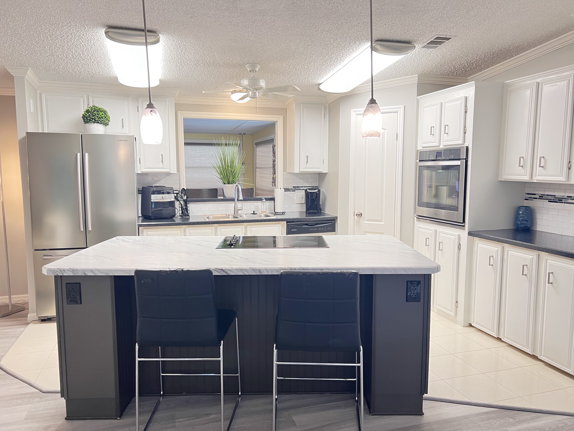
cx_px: 287
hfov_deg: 67.3
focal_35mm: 26
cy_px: 216
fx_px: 431
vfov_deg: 53.1
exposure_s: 1/60
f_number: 1.5
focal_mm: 5.7
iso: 160
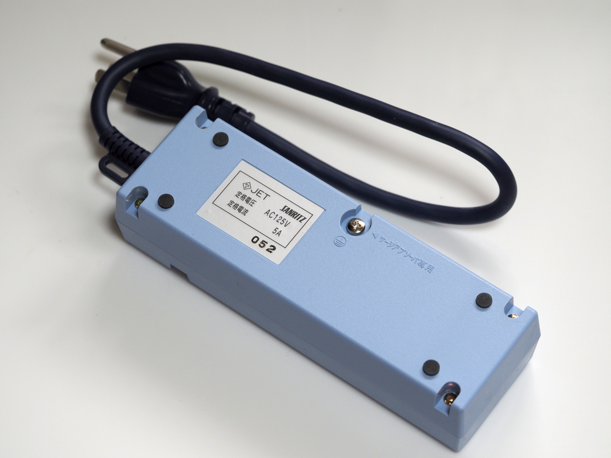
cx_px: 306
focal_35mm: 120
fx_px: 2118
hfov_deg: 16.4
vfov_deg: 12.3
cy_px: 229
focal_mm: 60
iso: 400
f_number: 3.5
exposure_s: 1/80
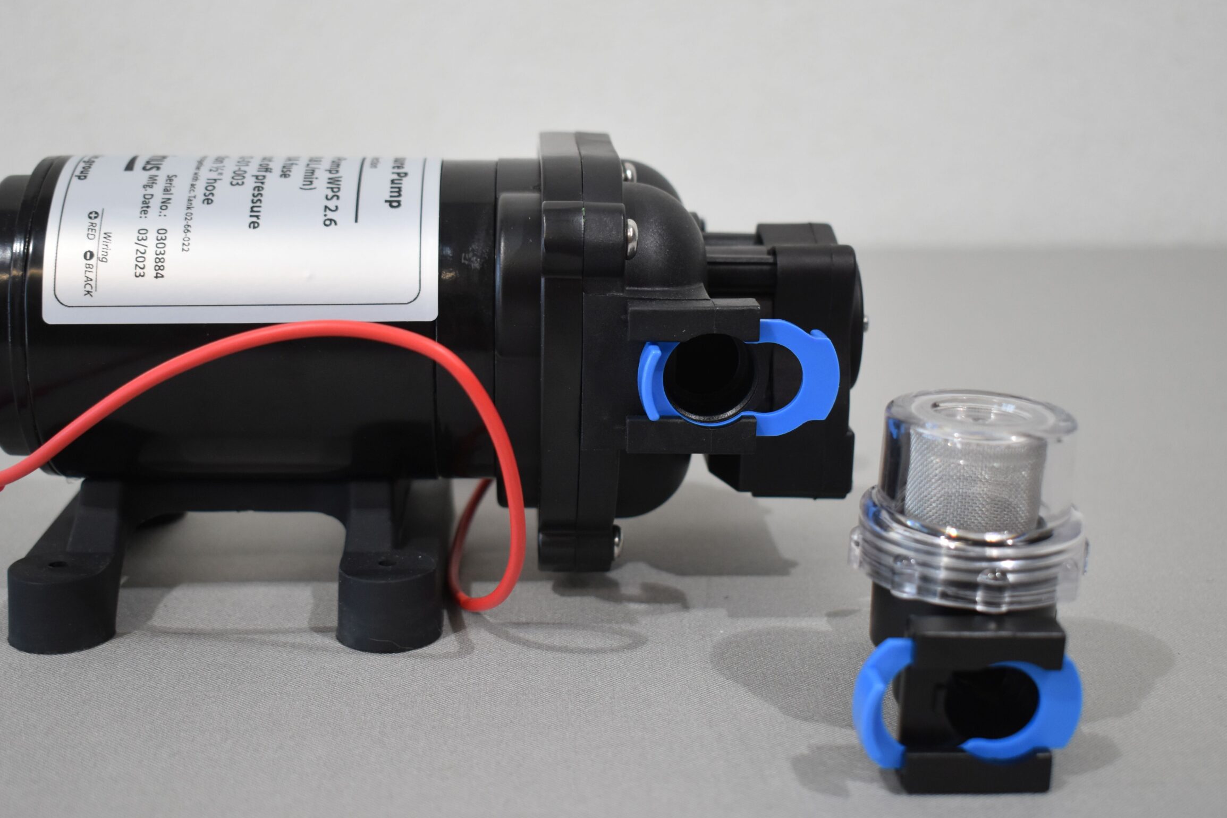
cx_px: 595
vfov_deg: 26.2
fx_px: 1757
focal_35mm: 52
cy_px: 389
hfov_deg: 38.5
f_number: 4.2
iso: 800
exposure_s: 1/200
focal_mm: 31
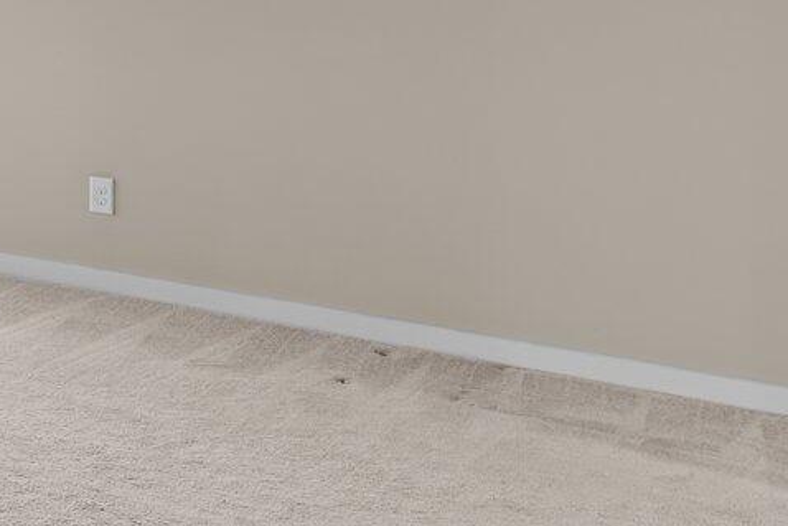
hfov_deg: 24.4
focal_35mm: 60
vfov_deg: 21.5
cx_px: -448
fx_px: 1314
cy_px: -50
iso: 400
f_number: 9
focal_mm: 14
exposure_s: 1.6
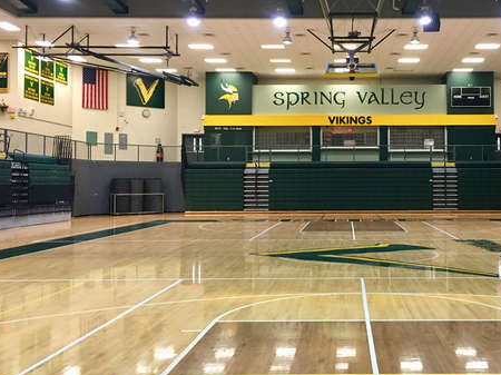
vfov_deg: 33.5
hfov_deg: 43.1
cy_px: 170
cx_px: 346
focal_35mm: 43
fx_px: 622
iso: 80
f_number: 2.2
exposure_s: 1/15
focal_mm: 4.15
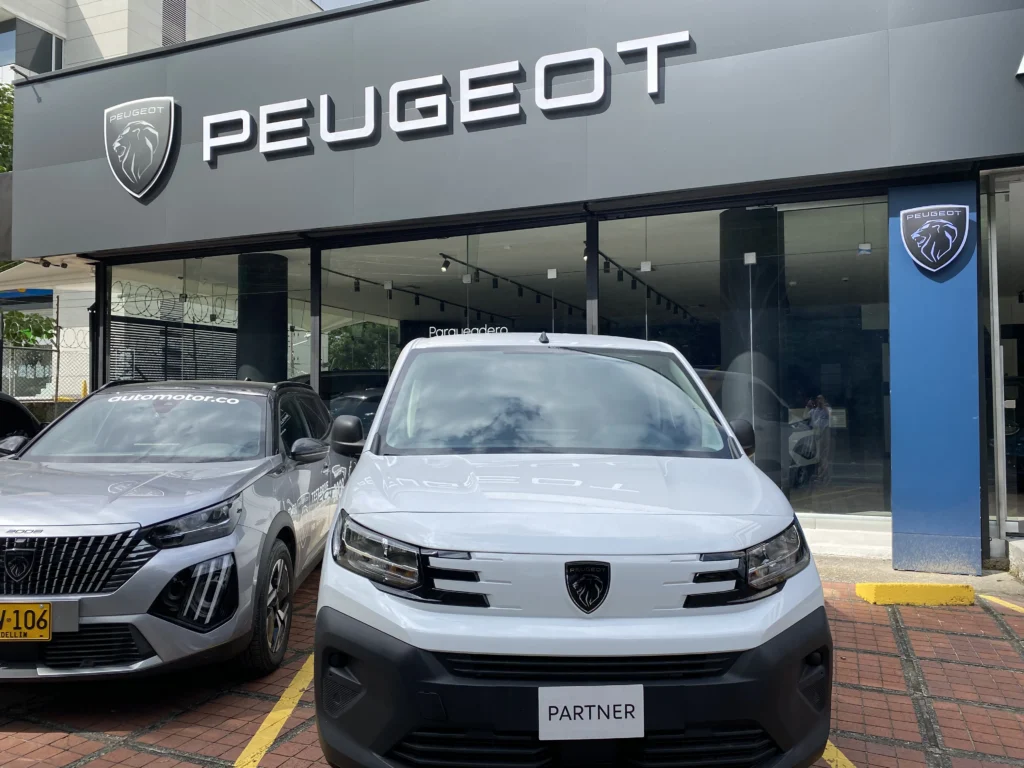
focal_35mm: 26
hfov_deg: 67.3
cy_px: 384
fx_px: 769
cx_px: 512
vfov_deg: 53.1
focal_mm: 4.25
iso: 32
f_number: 1.8
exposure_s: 1/1522
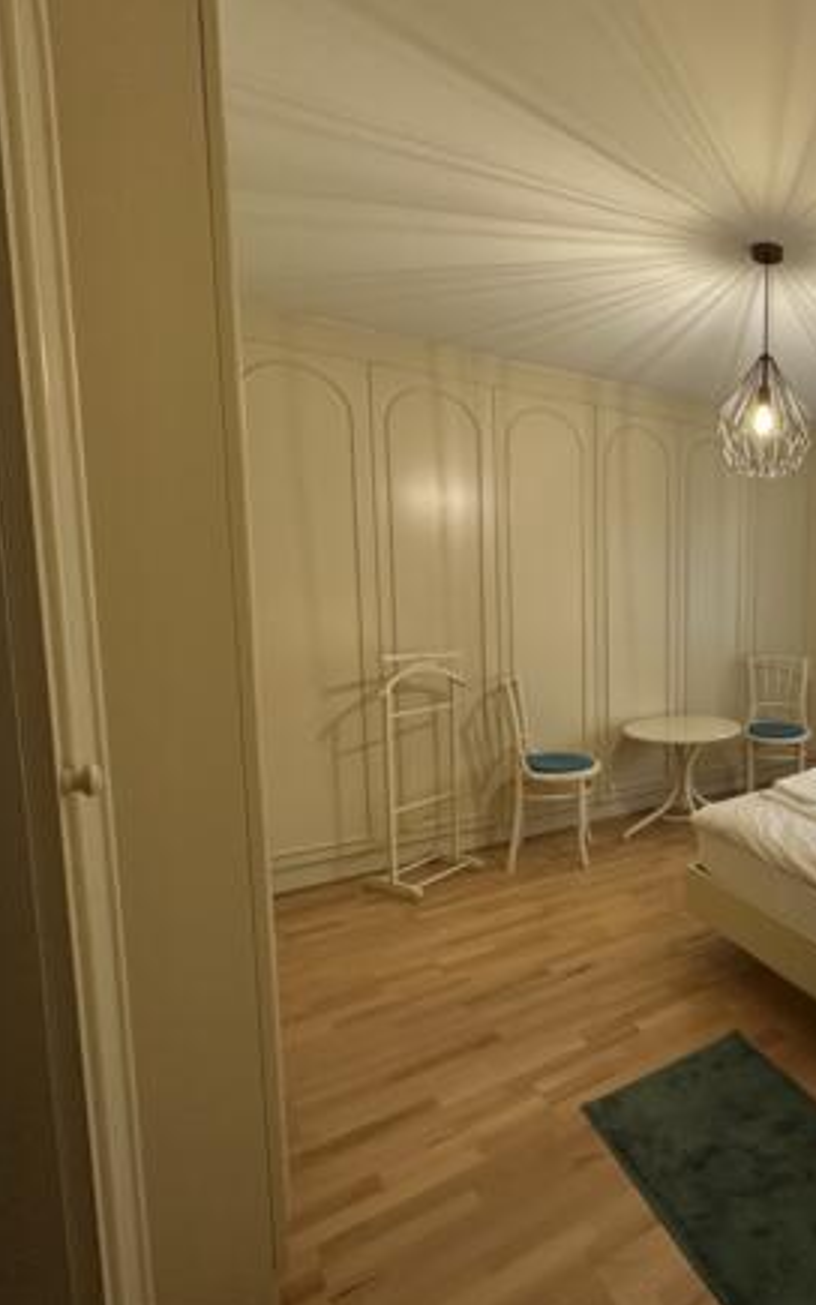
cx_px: 800
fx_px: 711
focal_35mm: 20
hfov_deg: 49.7
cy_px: 657
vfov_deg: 85.1
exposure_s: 1/50
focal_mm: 2.22
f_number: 2.2
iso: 160
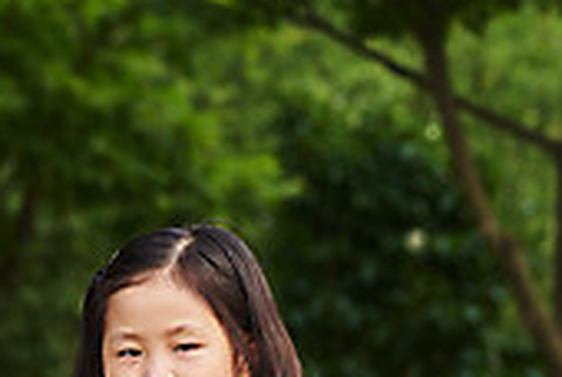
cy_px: 374
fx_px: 4676
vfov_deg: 4.6
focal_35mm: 299
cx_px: -398
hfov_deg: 6.7
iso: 250
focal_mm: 85
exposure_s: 1/160
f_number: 3.5
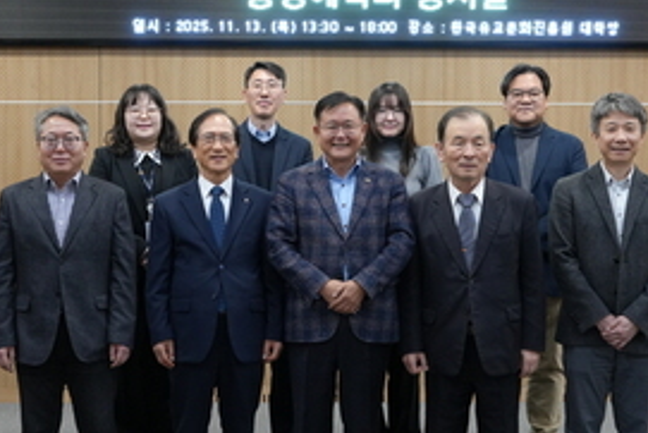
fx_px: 1225
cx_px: 263
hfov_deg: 29.6
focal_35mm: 68
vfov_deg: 20.0
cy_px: 239
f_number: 5.6
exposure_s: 1/160
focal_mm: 41
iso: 2500
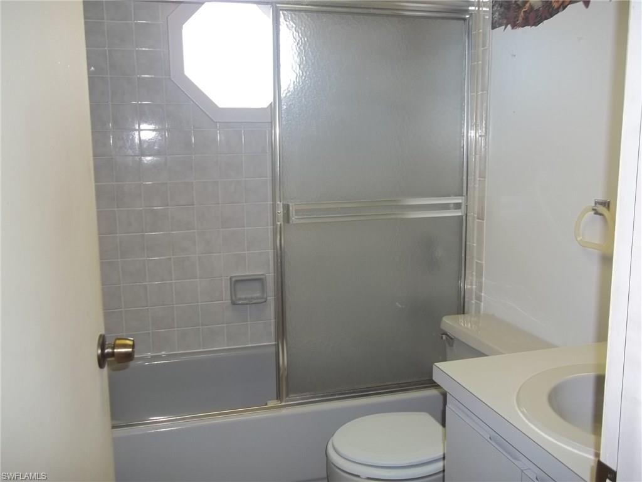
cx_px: 321
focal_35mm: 32
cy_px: 241
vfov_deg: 44.2
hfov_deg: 56.8
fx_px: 593
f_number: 2.9
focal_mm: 5.7
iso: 64
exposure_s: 1/30
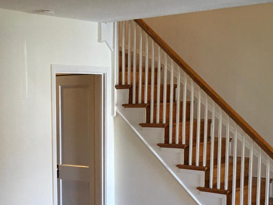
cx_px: 67
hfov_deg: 28.5
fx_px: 529
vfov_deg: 21.5
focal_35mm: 67
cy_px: 178
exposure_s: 1/30
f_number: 2.2
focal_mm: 4.15
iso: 80
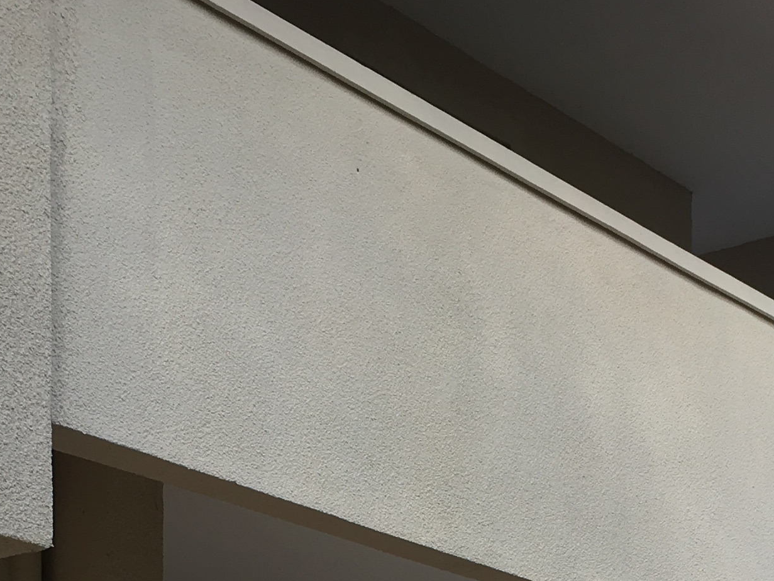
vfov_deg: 14.5
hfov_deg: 20.6
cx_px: 454
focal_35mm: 95
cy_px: 869
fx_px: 2124
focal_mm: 4.15
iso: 25
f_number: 2.2
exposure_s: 1/204
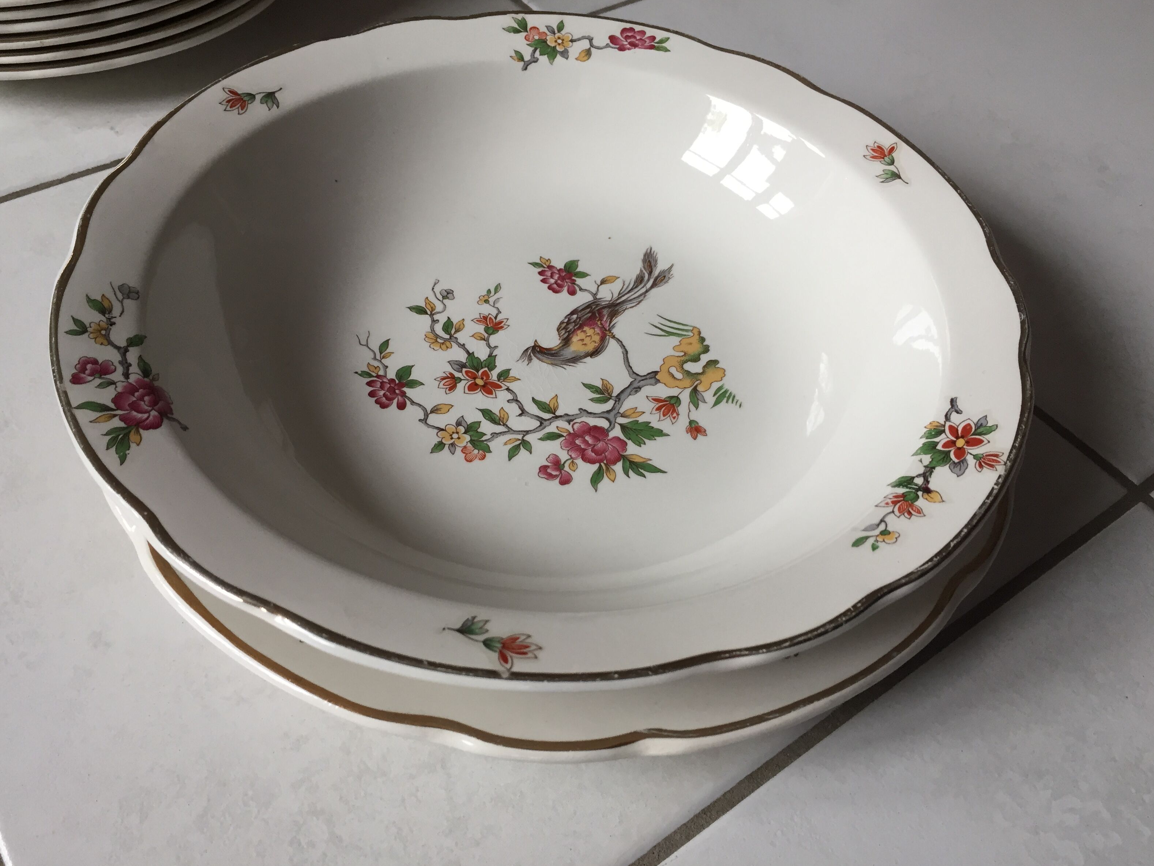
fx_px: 1000
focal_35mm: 30
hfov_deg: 60.0
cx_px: 568
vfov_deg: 46.8
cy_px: 428
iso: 32
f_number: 2.2
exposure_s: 1/40
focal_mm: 4.15
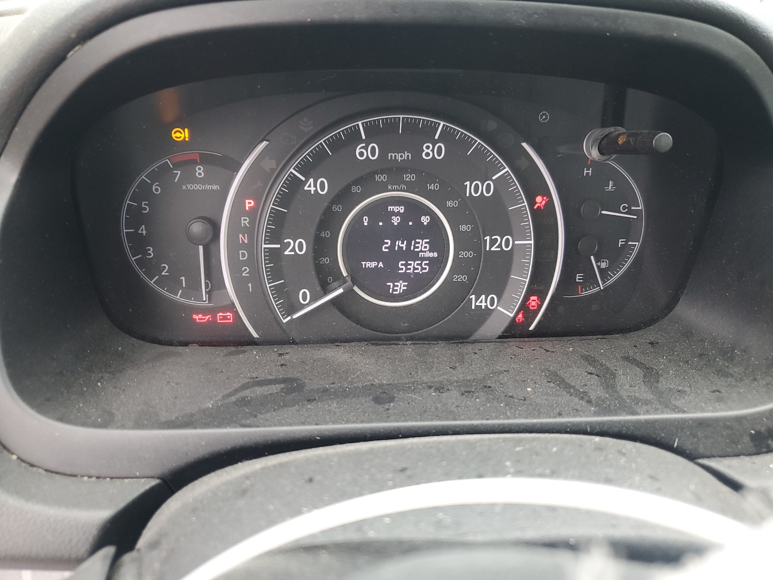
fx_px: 581
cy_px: 290
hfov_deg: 67.3
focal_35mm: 26
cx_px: 386
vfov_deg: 53.1
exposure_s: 1/50
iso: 75
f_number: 1.5
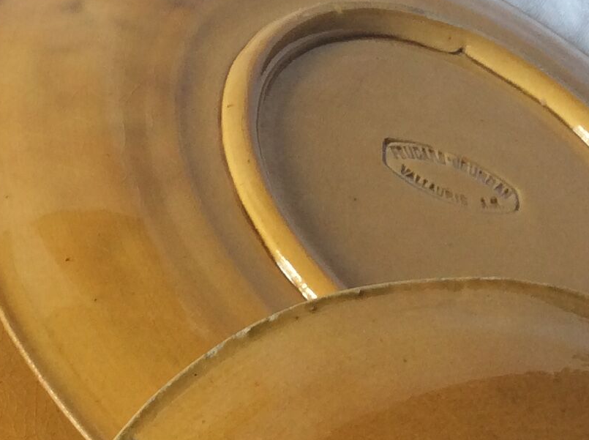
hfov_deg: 18.8
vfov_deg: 13.7
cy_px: 605
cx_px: 61
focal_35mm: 103
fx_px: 1750
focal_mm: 3.3
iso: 40
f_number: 2.4
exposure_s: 1/33
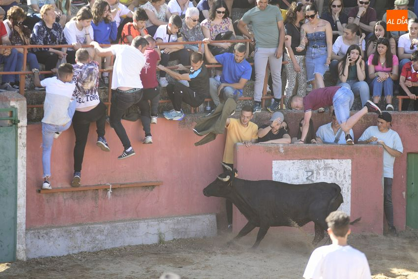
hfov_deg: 10.3
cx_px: 209
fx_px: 2322
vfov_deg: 6.9
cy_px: 140
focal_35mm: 200
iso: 250
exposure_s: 1/400
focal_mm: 200
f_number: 3.5
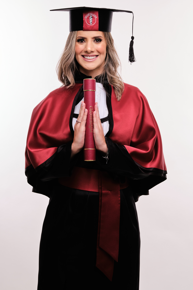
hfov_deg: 18.2
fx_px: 603
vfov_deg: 27.0
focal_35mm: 75
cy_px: 145
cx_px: 96
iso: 160
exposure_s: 1/125
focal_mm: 50
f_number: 10
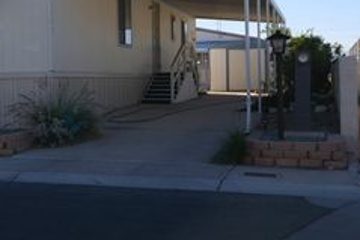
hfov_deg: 28.2
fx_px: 690
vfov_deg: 19.7
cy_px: 85
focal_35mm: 69
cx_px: 36
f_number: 4
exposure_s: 1/105
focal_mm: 22.3
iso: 125
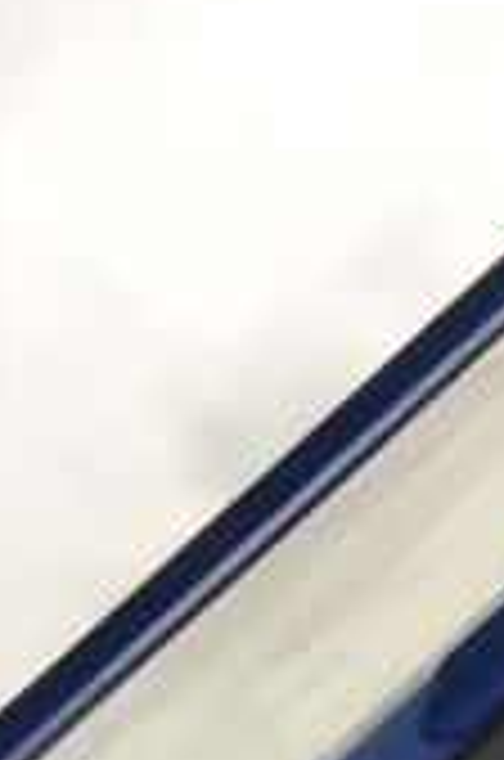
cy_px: 693
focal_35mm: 1319
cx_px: 1786
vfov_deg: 1.6
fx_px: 27811
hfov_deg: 1.0
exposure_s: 1/800
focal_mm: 116
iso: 200
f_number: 8
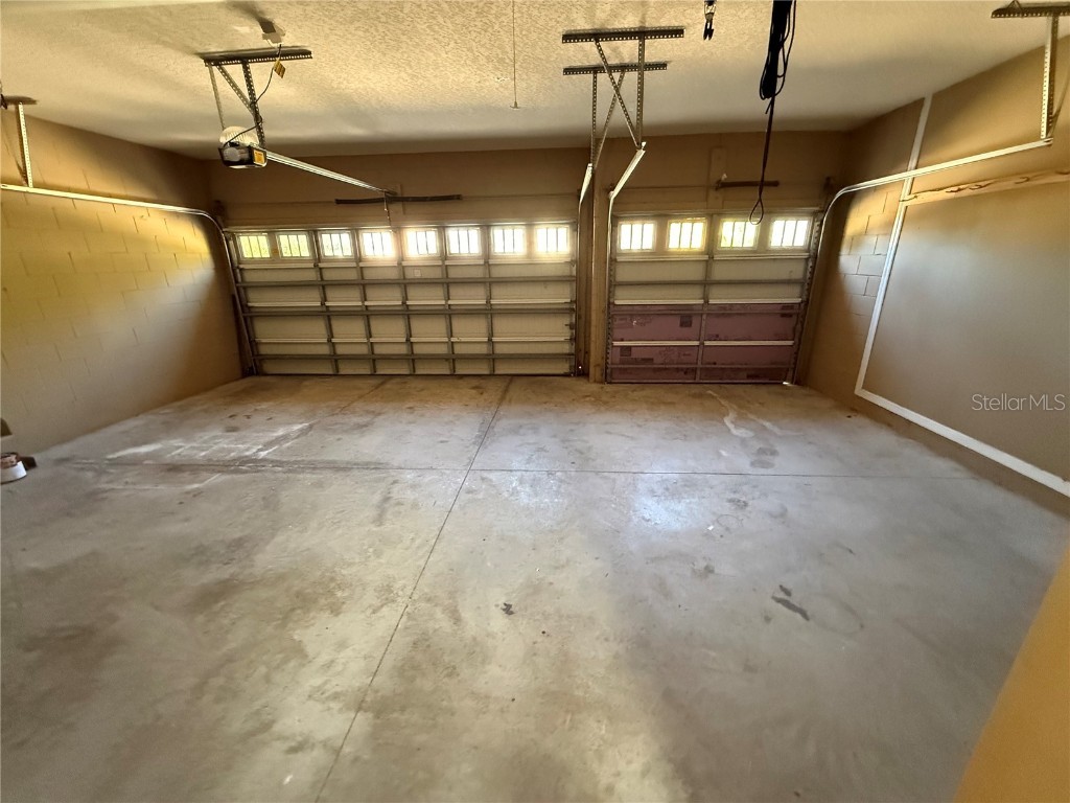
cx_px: 535
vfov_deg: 85.7
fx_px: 433
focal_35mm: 14
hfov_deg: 102.1
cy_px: 402
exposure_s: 1/60
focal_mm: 2.22
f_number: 2.2
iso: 1000
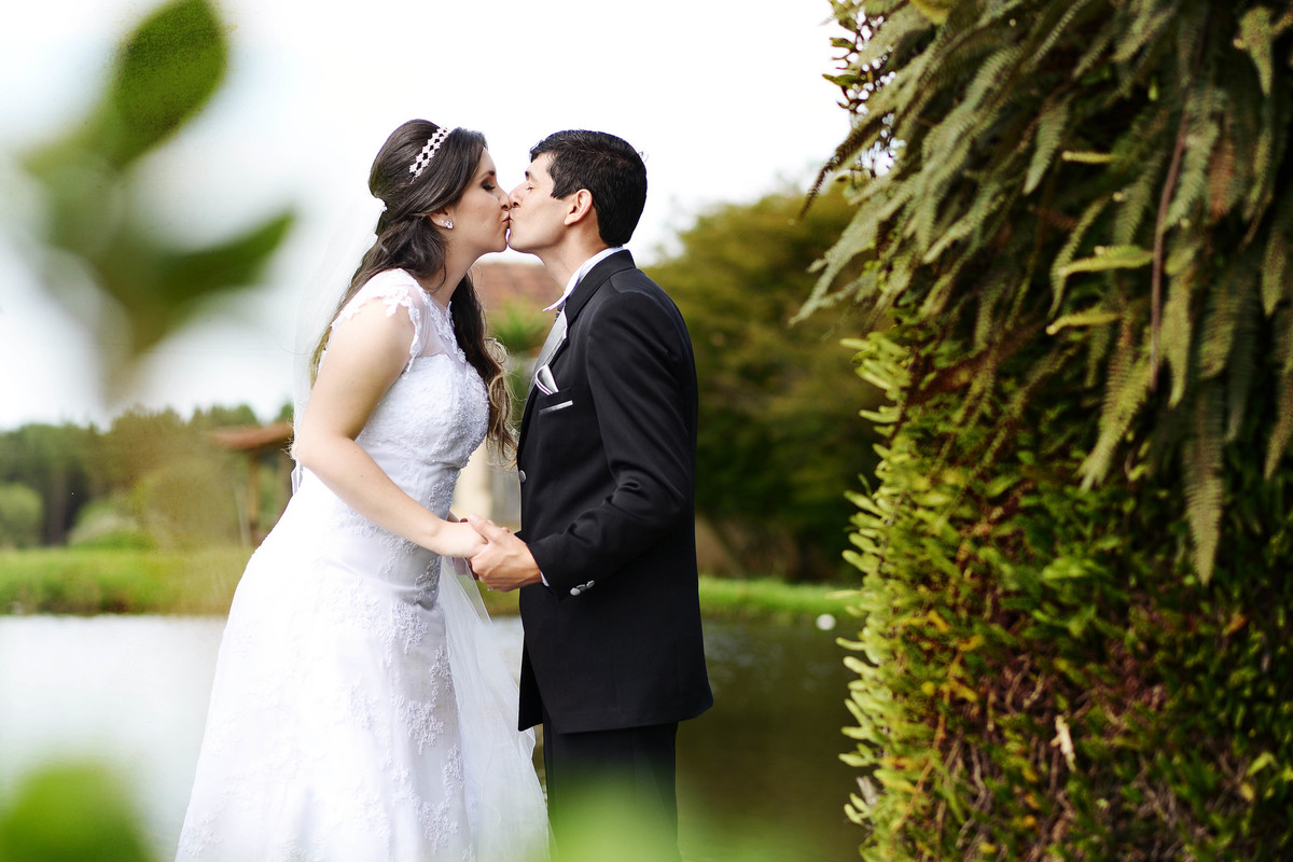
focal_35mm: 85
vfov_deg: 16.1
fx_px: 3053
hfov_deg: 23.9
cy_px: 431
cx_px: 646
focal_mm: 85
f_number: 2.8
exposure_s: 1/1000
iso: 125
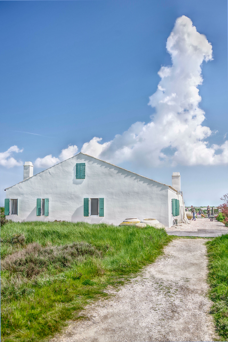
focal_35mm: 31
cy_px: 171
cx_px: 114
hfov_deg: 42.3
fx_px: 294
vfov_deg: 60.3
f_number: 5.6
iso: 100
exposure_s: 1/320
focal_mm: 21
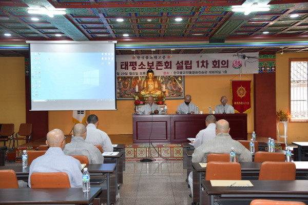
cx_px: 154
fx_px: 376
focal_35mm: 44
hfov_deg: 44.5
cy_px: 102
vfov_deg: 30.5
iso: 800
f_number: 5
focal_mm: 44
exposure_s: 1/100
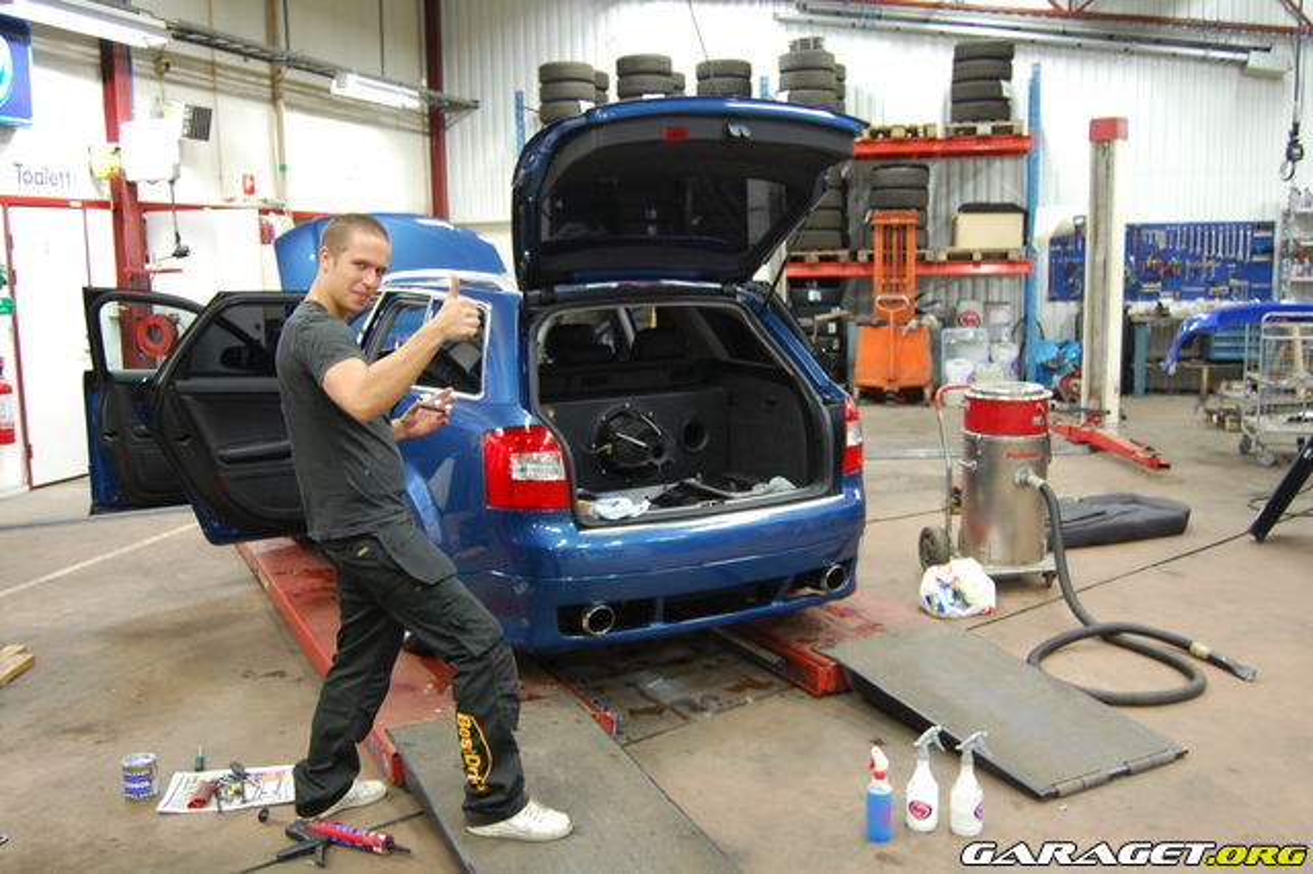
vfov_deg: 39.9
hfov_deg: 57.2
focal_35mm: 33
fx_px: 1203
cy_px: 437
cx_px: 656
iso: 800
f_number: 3.8
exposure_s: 1/15
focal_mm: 22
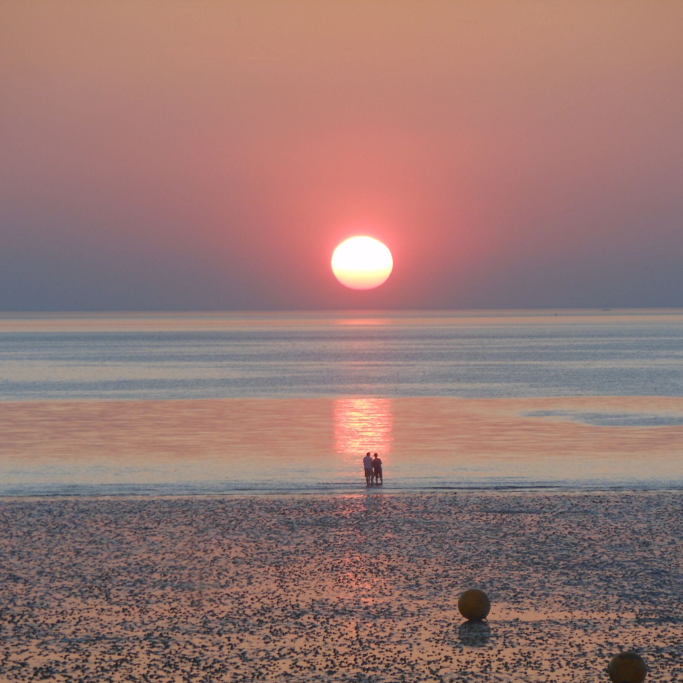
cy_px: 342
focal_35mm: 295
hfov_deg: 5.9
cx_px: 375
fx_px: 6585
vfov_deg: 5.9
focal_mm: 45
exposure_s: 1/80
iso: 80
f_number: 5.8
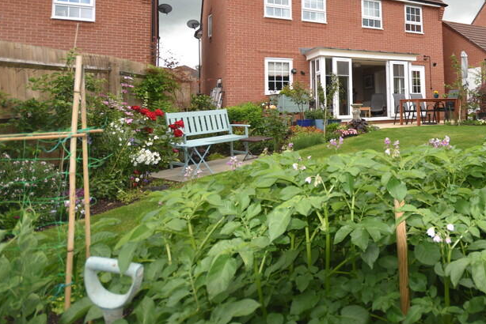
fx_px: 338
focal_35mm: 25
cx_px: 374
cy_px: 85
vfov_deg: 49.5
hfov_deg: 66.2
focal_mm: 10
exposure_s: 1/200
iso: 140
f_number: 5
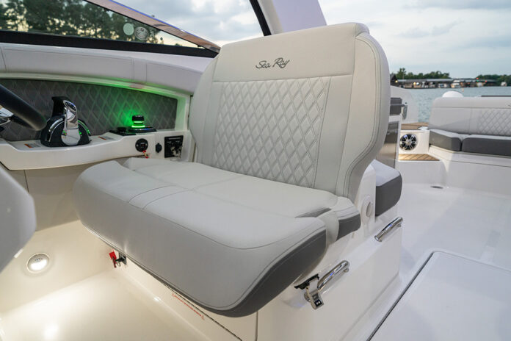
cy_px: 170
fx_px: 298
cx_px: 256
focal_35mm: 21
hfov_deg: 81.2
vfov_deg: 59.5
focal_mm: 21
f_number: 4
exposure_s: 1/30
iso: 1600
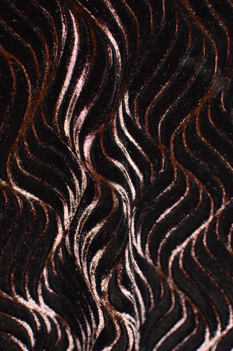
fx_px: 512
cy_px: 176
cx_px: 116
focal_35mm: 52
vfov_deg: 37.9
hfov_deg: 25.6
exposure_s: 1/60
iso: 2000
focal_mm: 35
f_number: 4
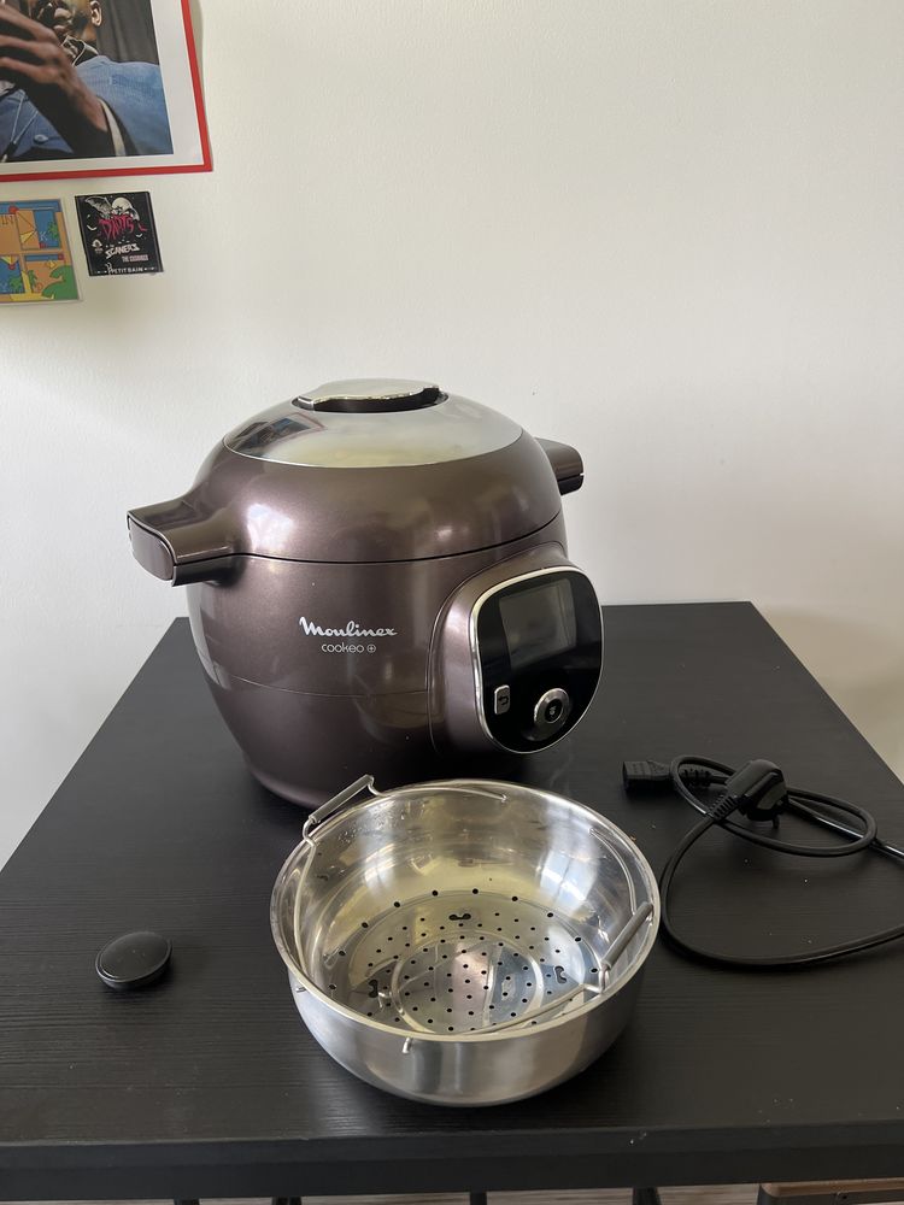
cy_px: 602
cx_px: 452
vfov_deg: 67.3
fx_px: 905
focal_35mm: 26
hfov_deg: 53.1
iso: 125
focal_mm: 5.7
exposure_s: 1/118
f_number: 1.5
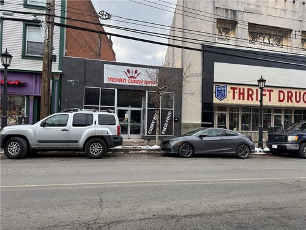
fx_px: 212
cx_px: 153
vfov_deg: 56.8
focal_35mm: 24
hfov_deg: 71.6
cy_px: 115
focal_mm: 6.76
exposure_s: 1/925
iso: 80
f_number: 1.78
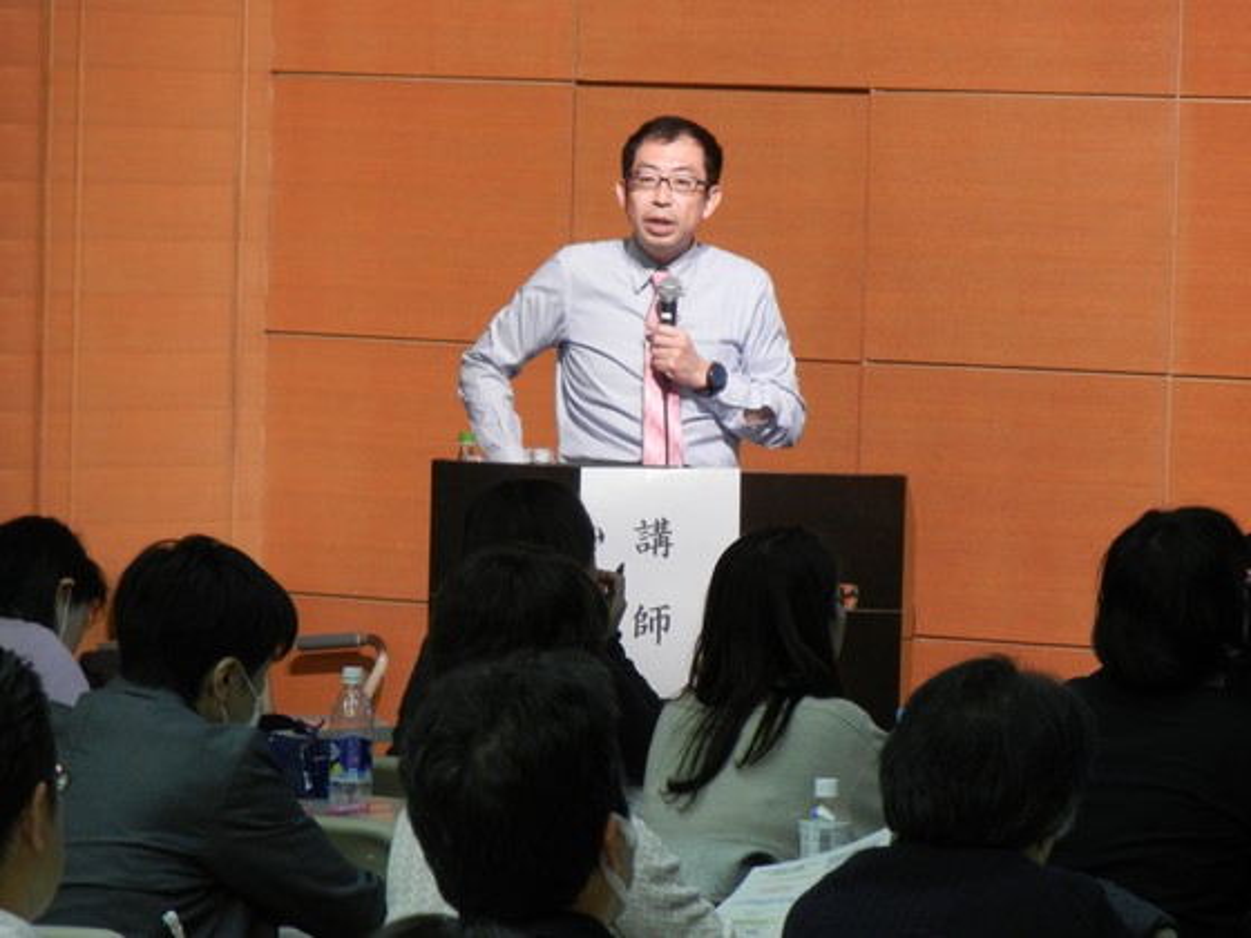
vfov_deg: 5.7
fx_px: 9469
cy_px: 469
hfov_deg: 7.6
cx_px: 626
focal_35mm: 262
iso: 400
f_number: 5.1
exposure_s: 1/12.3
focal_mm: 47.2
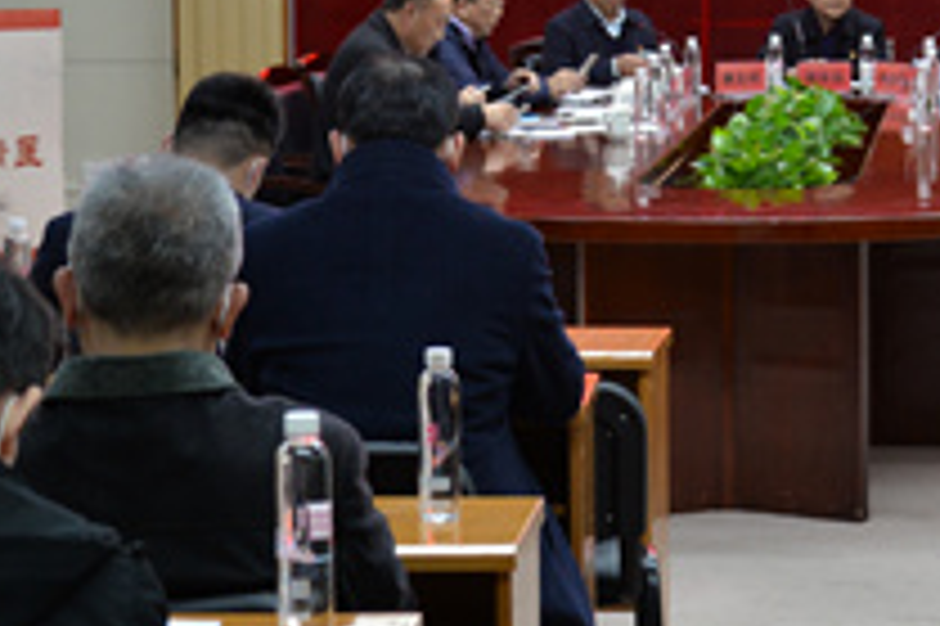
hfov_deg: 15.1
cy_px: 167
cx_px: 864
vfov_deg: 10.2
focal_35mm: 134
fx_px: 3496
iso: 450
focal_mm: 35
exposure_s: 1/60
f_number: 4
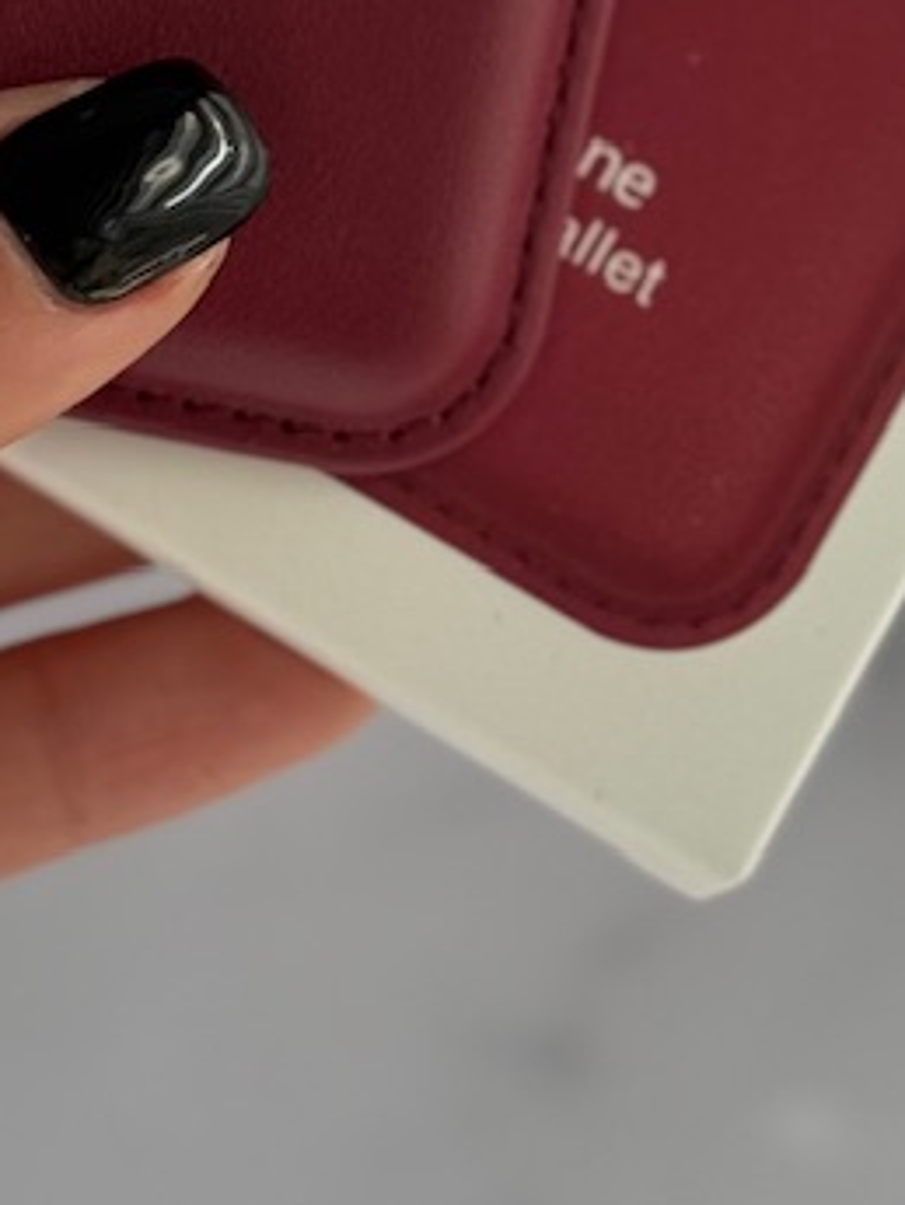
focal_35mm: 178
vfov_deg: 10.8
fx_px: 6201
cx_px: 500
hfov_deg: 8.3
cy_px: -447
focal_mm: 6.86
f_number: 1.78
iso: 64
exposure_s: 1/822
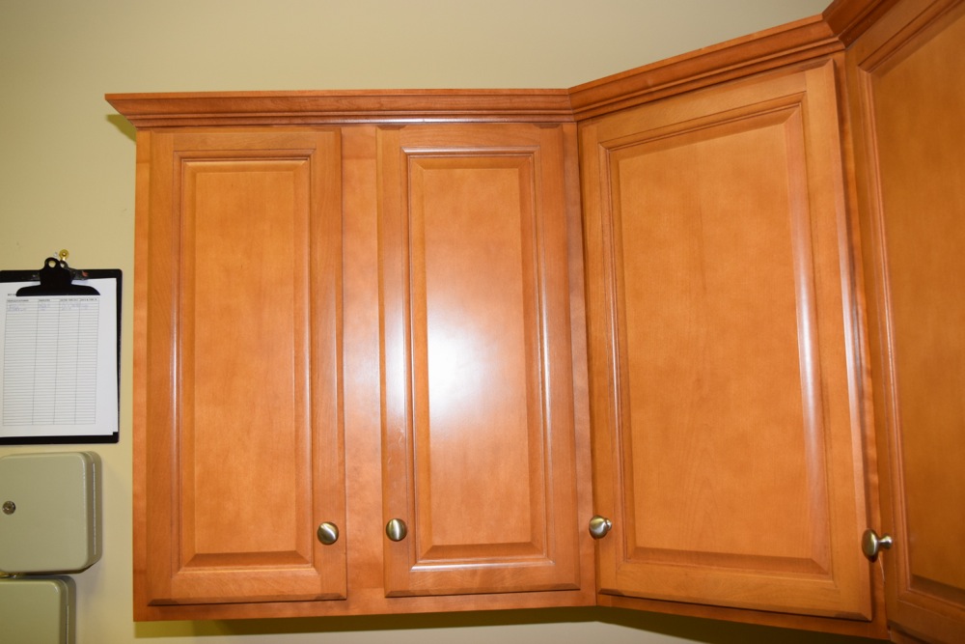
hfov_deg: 53.1
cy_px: 322
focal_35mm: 36
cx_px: 482
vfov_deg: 36.9
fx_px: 965
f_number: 5
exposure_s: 1/100
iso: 800
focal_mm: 24
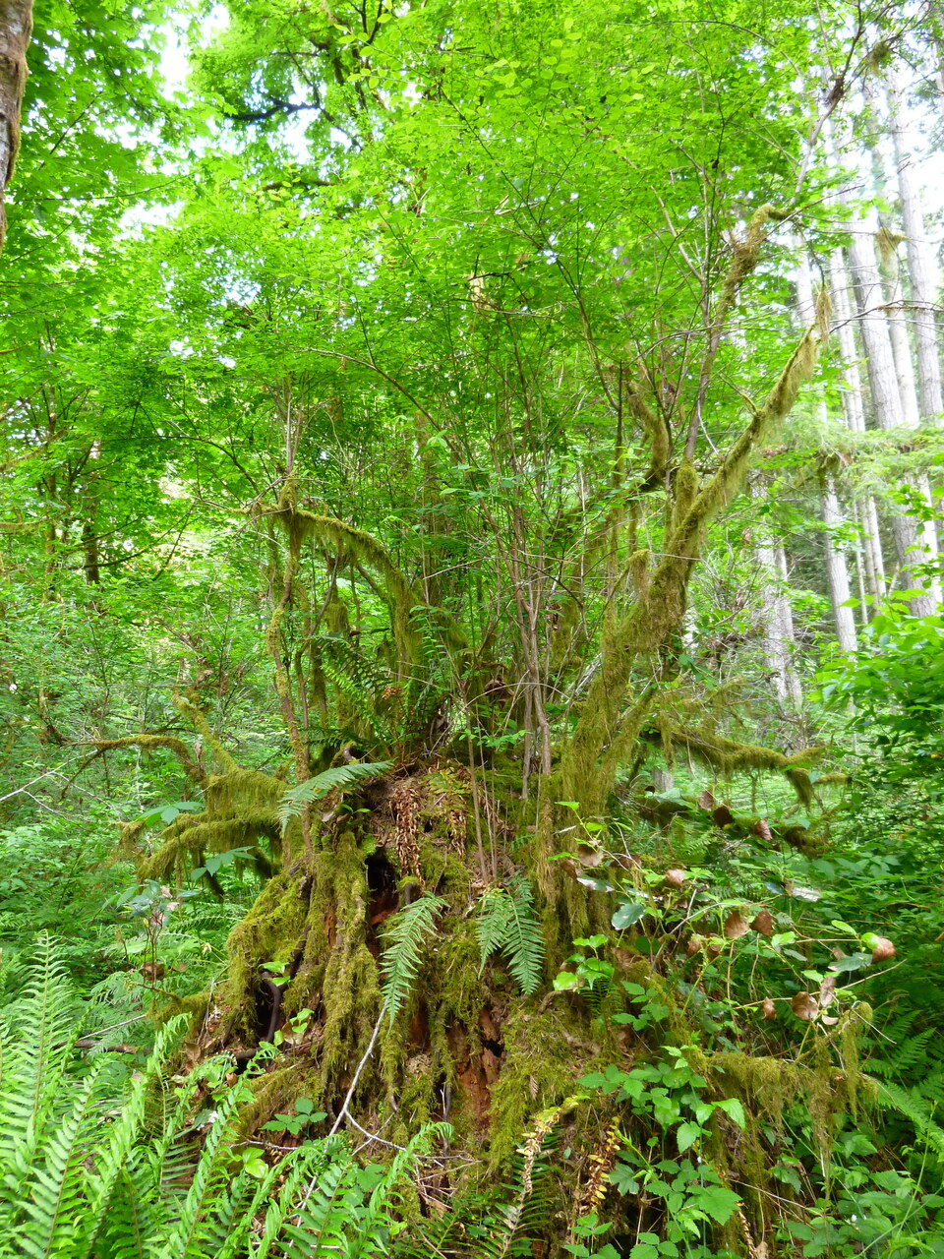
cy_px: 630
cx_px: 472
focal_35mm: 25
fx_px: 909
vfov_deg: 69.4
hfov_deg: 54.9
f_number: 3.3
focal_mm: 4.5
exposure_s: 1/30
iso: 250
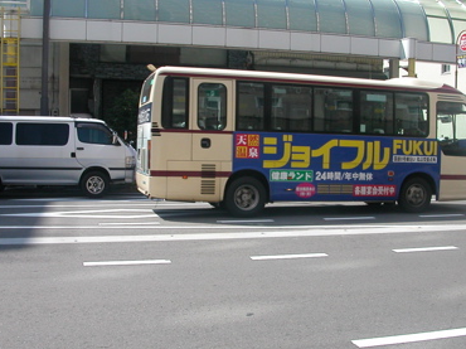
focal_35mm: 45
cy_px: 192
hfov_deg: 42.1
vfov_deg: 32.1
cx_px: 246
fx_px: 605
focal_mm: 5.6
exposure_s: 1/424
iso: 100
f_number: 4.5
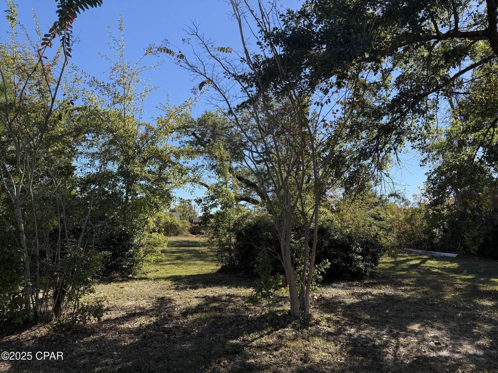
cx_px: 249
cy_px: 186
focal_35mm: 24
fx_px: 345
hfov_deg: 71.6
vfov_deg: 56.8
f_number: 1.78
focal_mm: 6.76
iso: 80
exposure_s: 1/2169
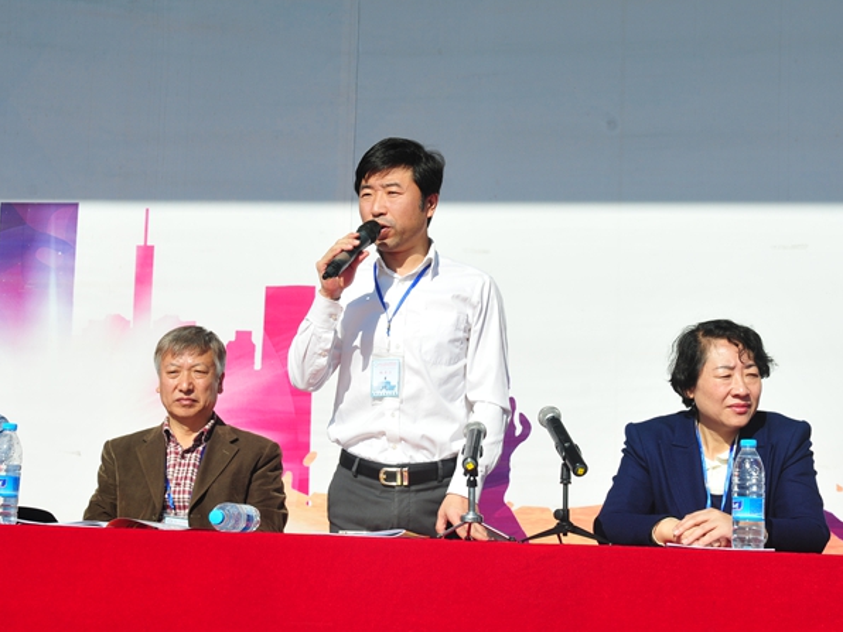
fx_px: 1680
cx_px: 396
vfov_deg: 21.3
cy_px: 318
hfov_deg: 28.2
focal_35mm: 69
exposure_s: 1/400
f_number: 10
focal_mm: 42
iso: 250
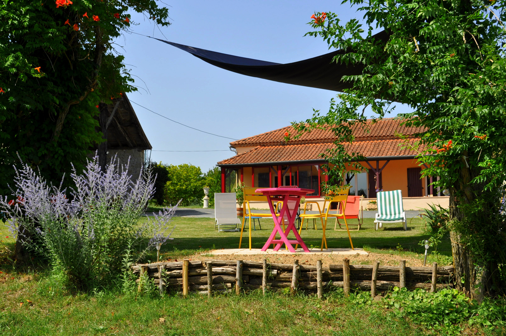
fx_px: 674
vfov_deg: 28.0
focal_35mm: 48
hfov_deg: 41.2
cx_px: 253
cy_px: 168
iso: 200
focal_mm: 32
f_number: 10
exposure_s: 1/400
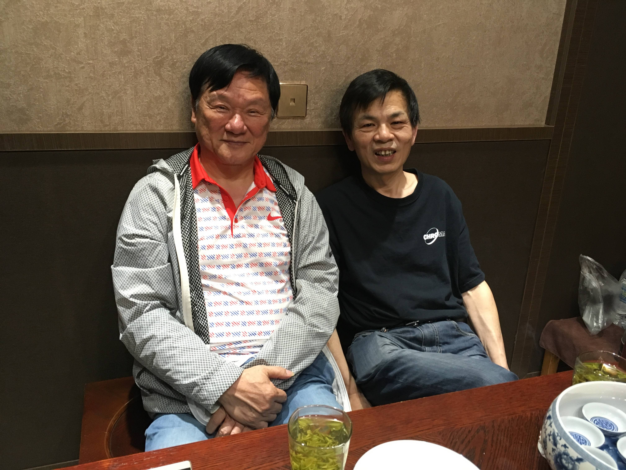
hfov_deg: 61.7
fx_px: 524
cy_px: 235
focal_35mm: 29
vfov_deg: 48.2
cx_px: 313
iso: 200
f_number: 2.2
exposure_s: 1/33
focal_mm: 4.15
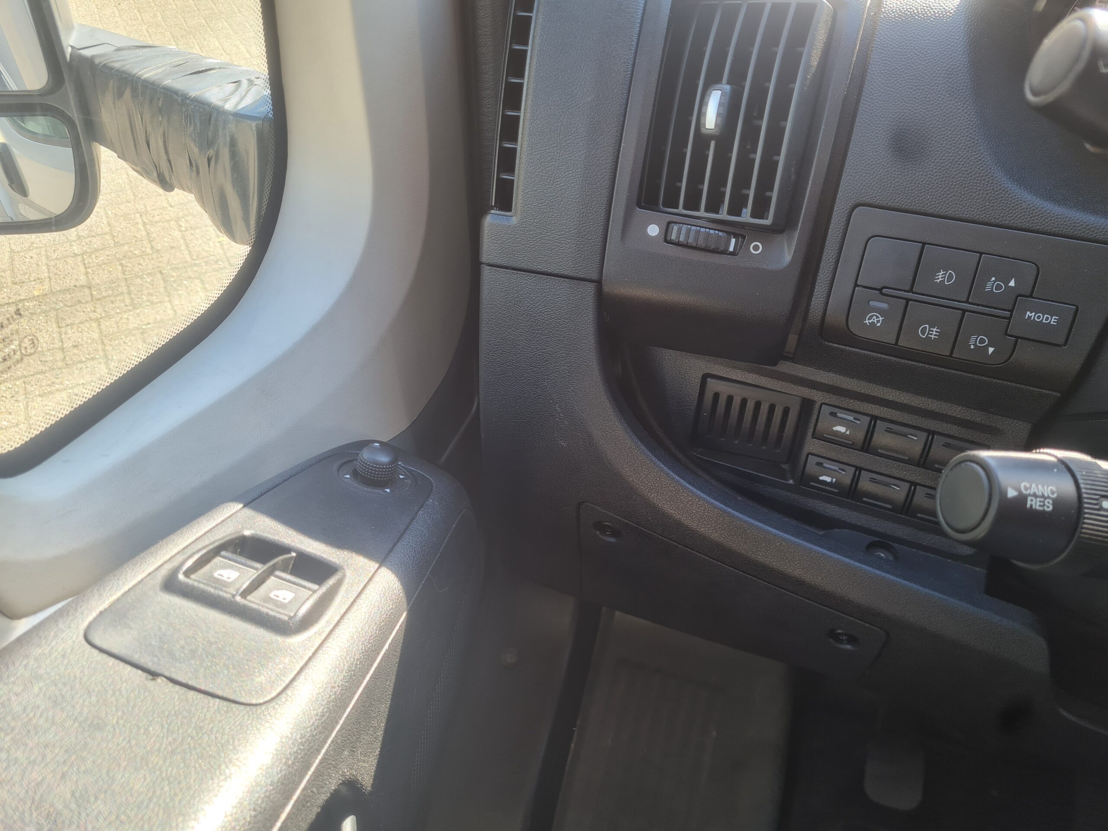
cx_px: 554
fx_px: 832
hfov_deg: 67.3
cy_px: 416
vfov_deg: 53.1
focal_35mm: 26
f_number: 1.8
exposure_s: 1/117
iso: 50
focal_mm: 5.4
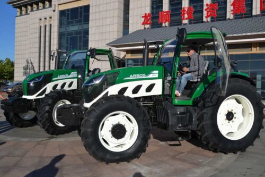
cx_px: 132
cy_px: 88
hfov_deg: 59.5
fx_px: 232
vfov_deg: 41.7
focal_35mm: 32
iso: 400
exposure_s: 1/2000
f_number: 7.1
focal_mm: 21
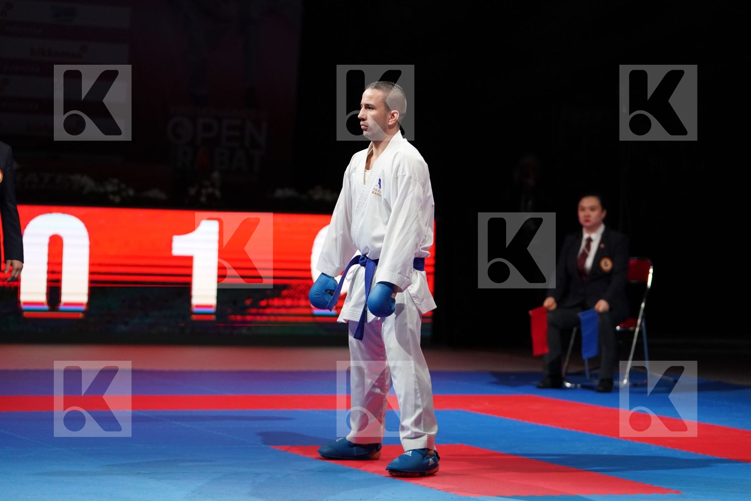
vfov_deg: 11.9
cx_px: 376
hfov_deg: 17.8
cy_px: 250
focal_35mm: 115
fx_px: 2399
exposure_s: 1/1000
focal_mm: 115
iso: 3200
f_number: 2.8
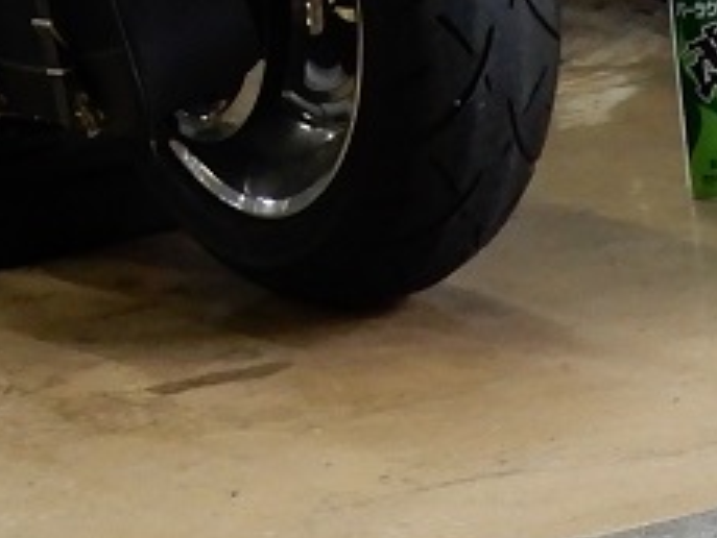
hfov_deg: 4.6
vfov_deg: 3.4
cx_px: 1000
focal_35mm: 430
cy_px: 1082
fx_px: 8911
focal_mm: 16.9
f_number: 5
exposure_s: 1/25
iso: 400
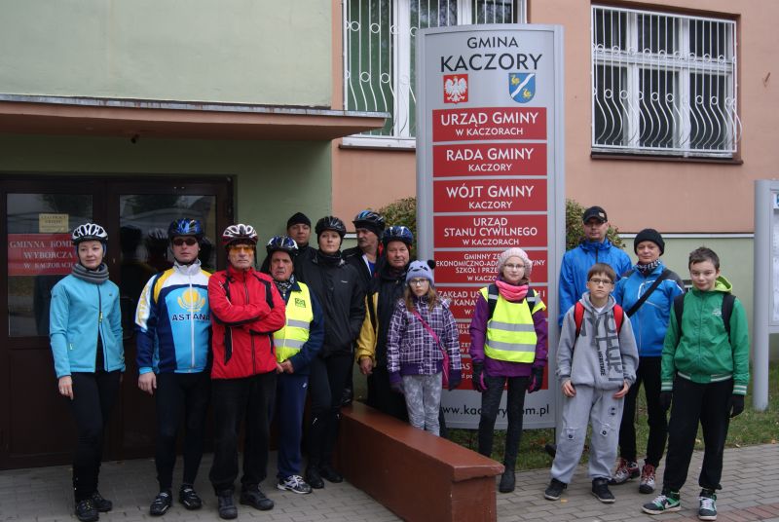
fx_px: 910
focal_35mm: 42
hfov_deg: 46.3
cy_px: 261
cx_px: 390
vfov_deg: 32.0
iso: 100
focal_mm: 28
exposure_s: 1/60
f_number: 5
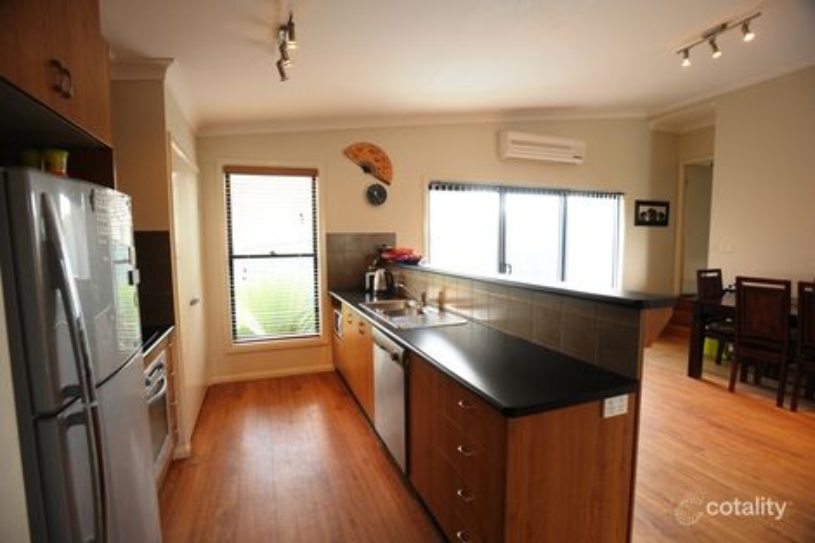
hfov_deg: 93.3
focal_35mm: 17
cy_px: 272
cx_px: 408
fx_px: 385
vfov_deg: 70.4
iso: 1600
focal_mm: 17
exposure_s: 1/80
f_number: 4.5
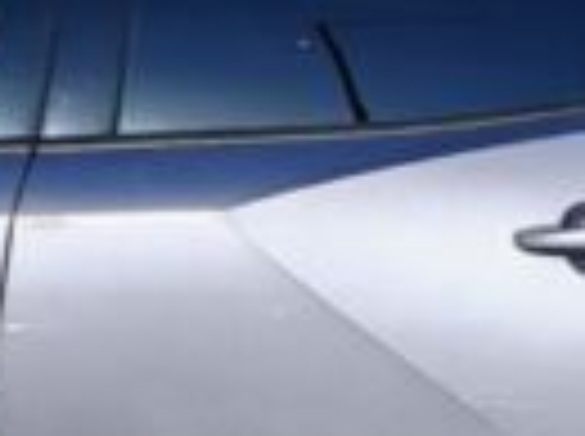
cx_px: -135
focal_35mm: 201
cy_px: 283
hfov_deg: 9.7
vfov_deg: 7.4
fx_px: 3391
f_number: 2
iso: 50
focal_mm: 6.83
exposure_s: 1/2800
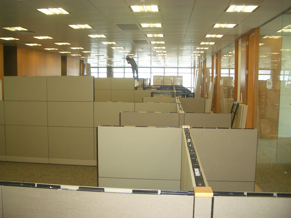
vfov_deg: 40.7
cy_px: 109
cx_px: 146
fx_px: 294
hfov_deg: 52.6
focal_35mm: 35
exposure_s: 1/60
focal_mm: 5.8
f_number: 2.6
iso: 100
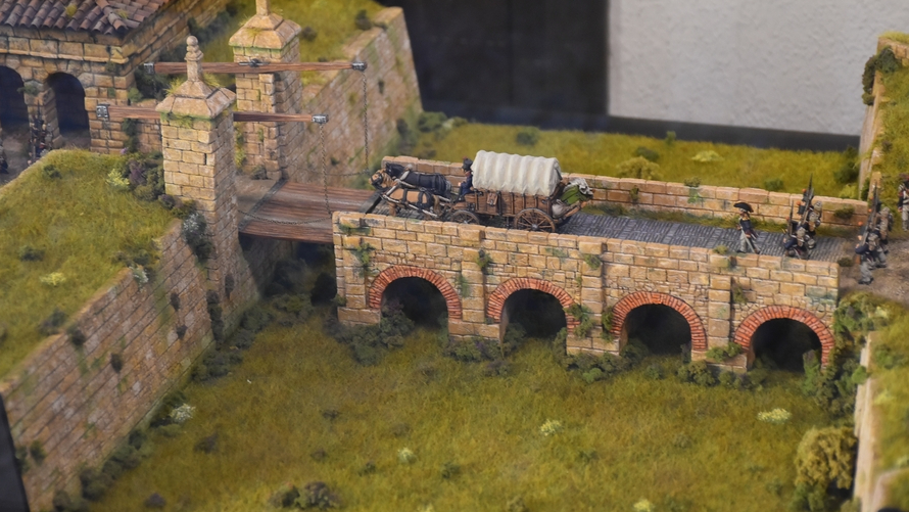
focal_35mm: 105
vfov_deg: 11.5
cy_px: 211
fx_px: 2531
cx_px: 452
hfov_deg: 20.4
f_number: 5
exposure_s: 1/60
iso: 1400
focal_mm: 66
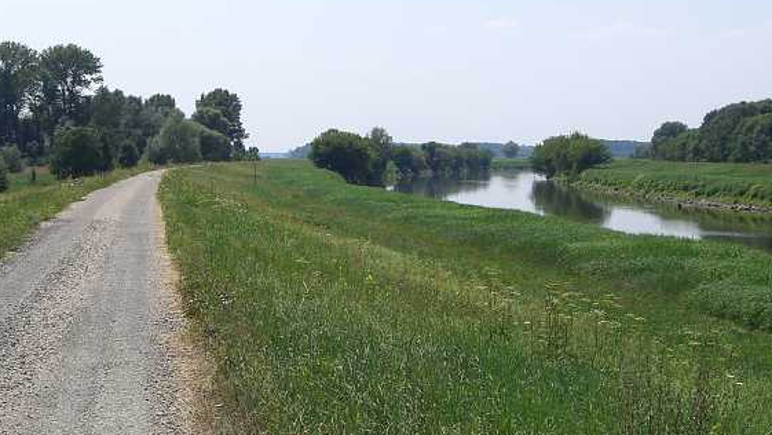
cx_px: 391
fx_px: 1208
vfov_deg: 20.4
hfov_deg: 35.4
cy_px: 197
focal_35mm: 59
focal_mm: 6.3
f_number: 4.4
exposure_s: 1/1000
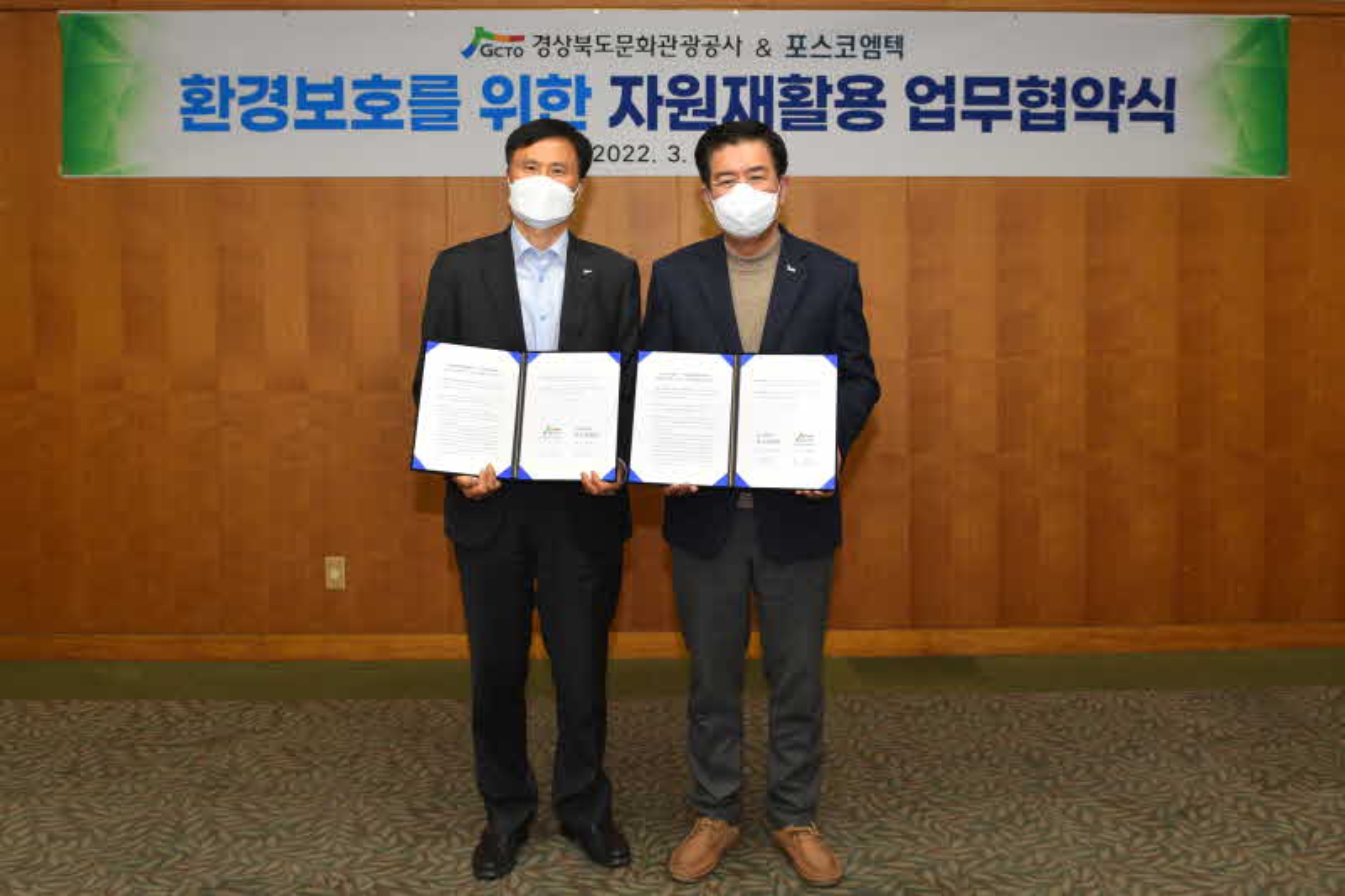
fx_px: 971
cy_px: 448
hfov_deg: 69.4
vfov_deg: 49.5
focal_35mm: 26
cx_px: 672
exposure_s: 1/100
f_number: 7.1
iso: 1000
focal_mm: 26
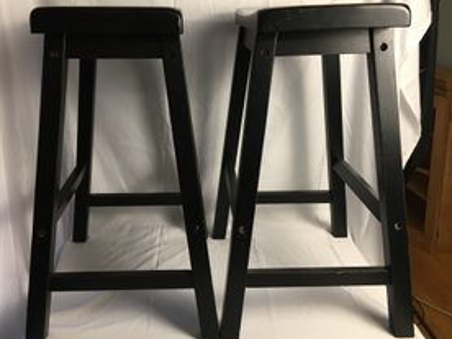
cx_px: 201
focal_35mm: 36
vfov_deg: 39.6
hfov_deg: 51.2
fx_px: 470
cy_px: 153
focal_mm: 4.15
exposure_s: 1/30
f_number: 2.2
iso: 64
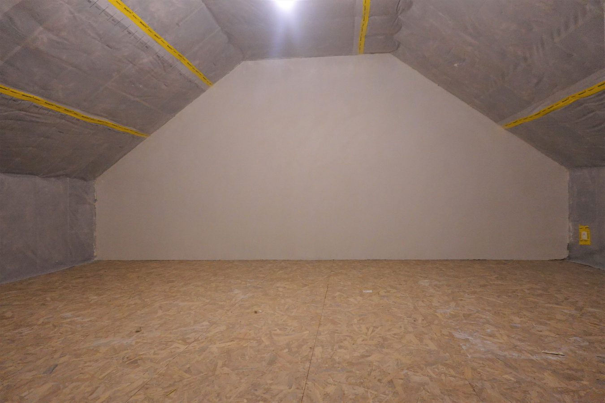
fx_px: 403
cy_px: 202
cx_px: 302
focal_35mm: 24
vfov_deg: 53.1
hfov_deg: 73.7
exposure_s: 1/30
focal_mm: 9
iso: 1000
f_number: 2.8
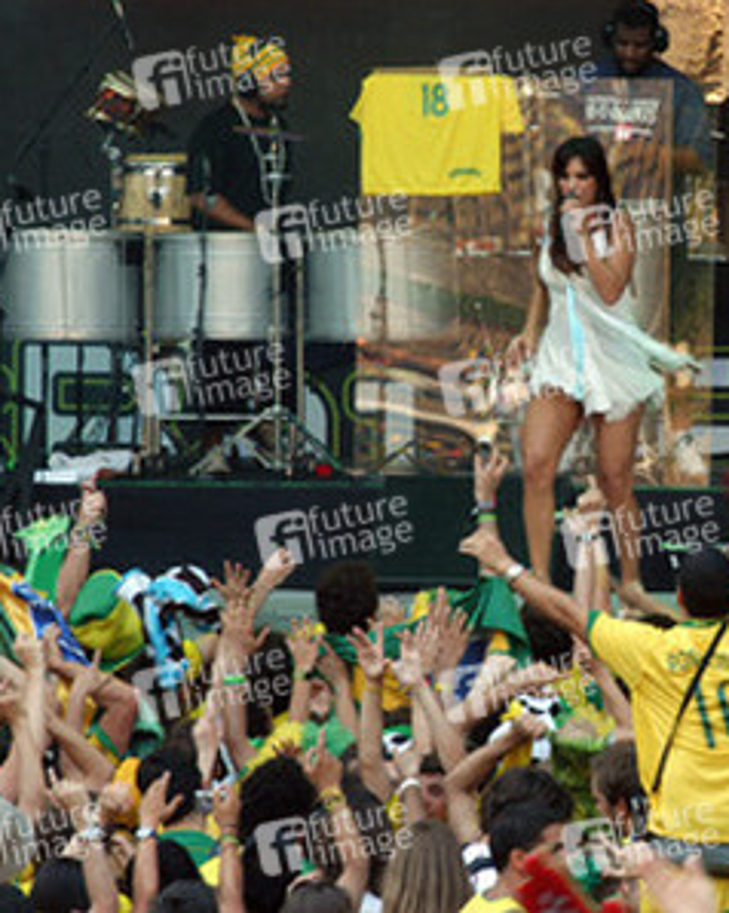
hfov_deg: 3.6
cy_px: 456
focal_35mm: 426
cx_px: 559
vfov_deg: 4.5
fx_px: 11501
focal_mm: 200
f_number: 6.3
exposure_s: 1/60
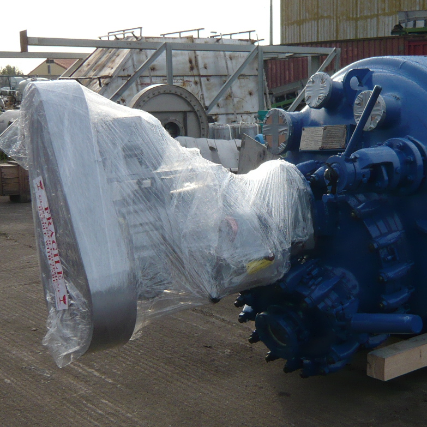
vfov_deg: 32.8
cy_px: 206
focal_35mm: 52
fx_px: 726
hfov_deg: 32.2
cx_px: 318
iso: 100
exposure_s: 1/640
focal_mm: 4.6
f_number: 2.8
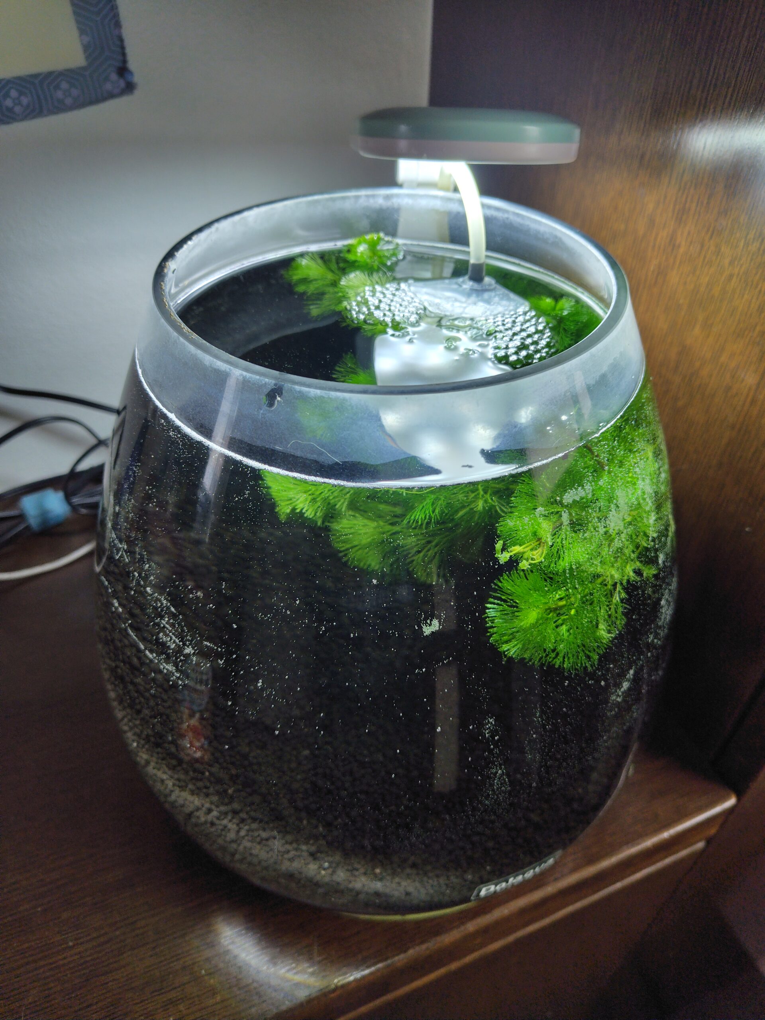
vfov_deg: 73.9
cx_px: 382
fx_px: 678
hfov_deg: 58.9
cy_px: 510
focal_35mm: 23
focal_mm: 5.6
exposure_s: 1/120
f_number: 1.9
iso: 248
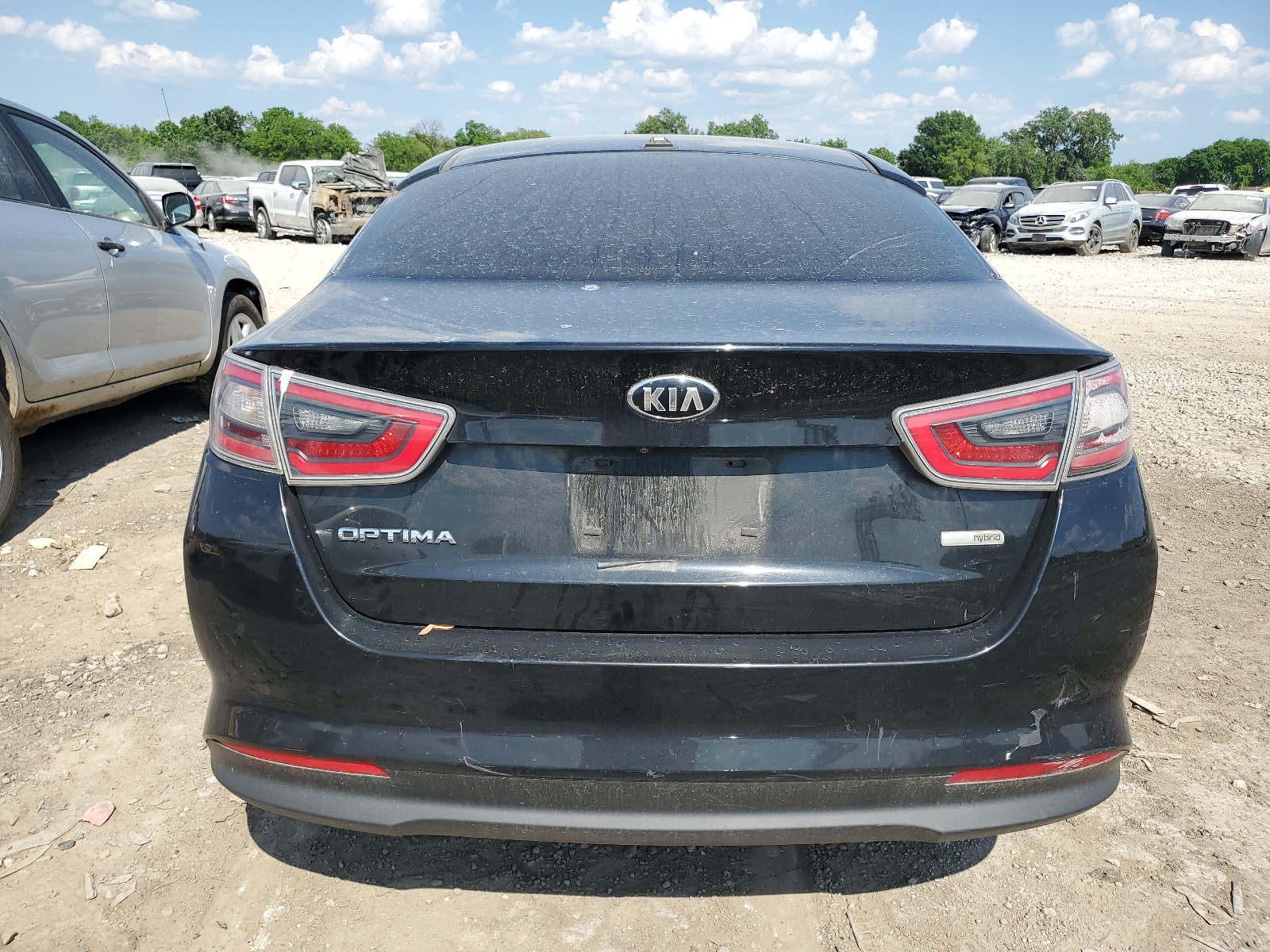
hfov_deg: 67.3
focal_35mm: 26
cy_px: 476
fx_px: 954
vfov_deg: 53.1
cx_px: 635
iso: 50
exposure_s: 1/2500
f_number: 1.5
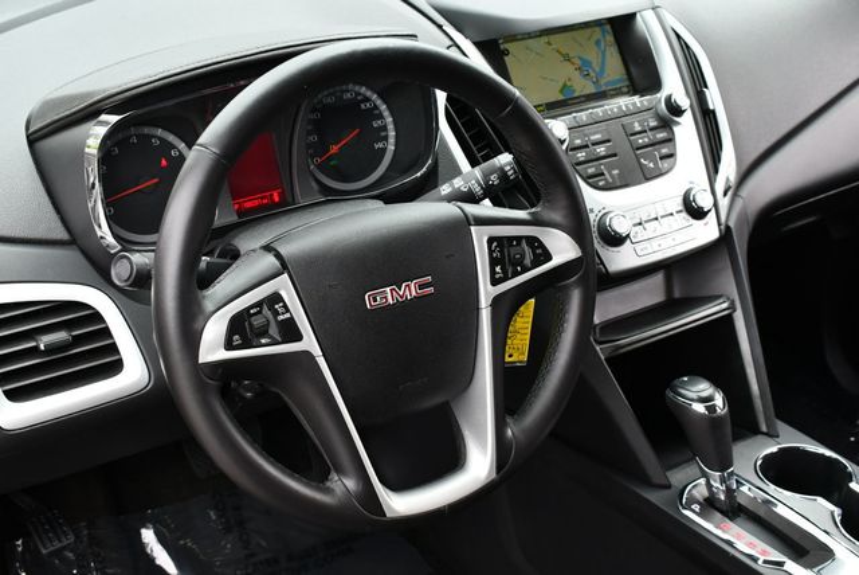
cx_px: 430
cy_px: 288
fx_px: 1194
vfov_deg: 27.0
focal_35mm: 50
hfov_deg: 39.6
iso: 400
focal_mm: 25
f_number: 5.6
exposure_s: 1/250
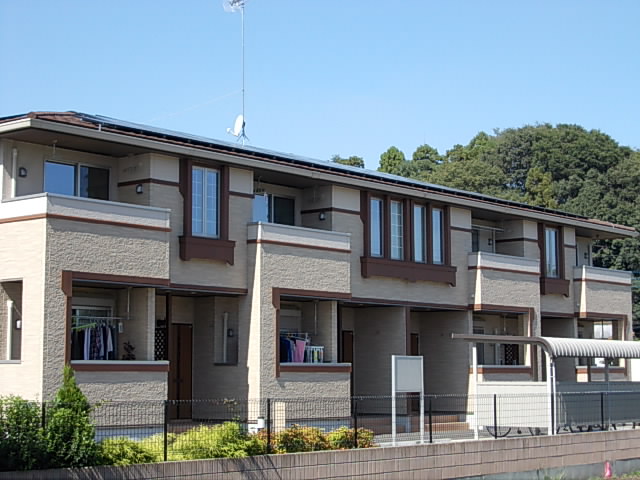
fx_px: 1313
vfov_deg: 20.7
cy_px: 240
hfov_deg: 27.4
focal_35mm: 71
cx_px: 320
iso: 80
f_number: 4.3
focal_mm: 10
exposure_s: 1/320
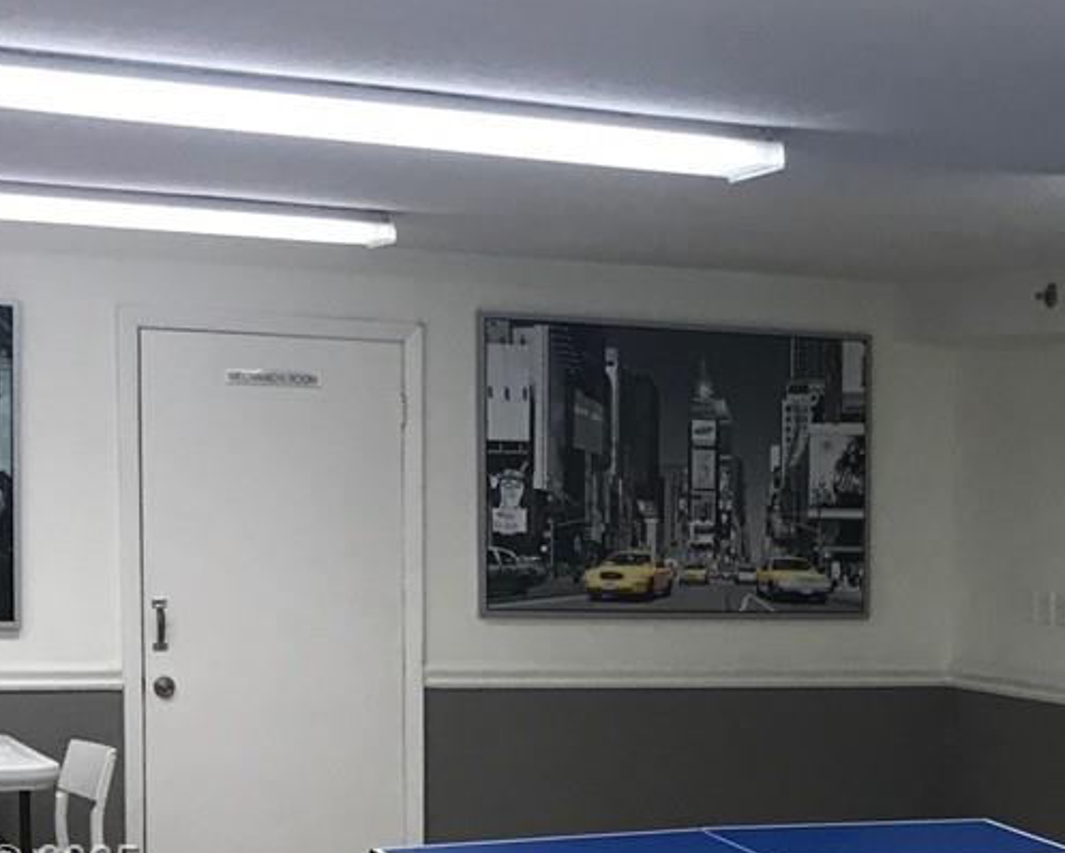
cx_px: 1168
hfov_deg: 20.7
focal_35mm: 88
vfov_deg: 17.1
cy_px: 866
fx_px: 2775
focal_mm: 3.99
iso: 25
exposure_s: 1/30
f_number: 1.8
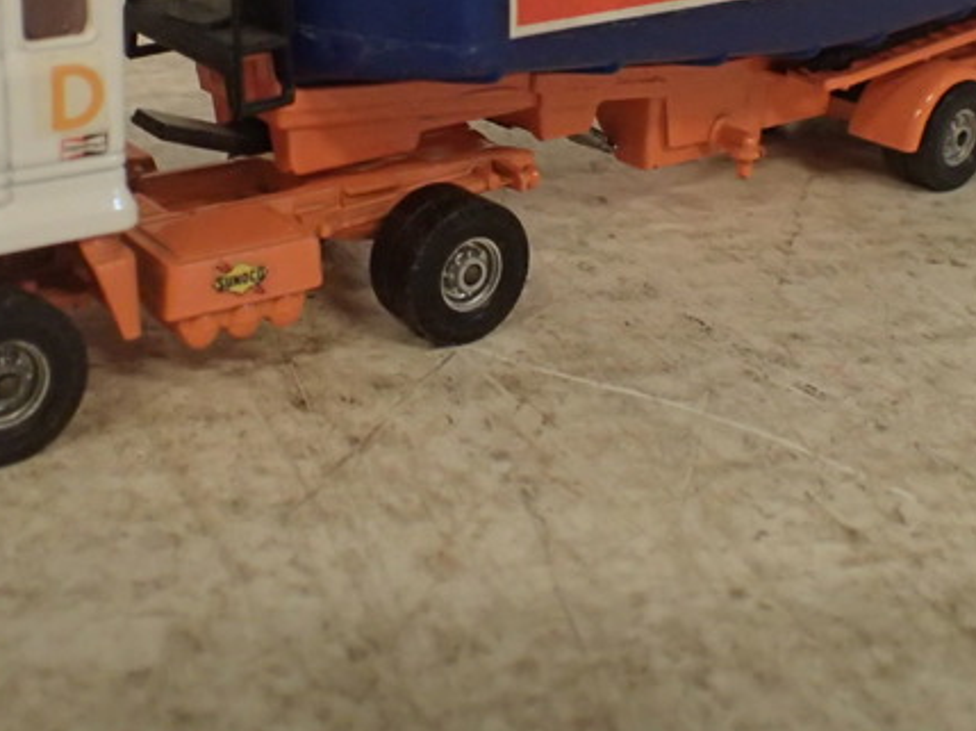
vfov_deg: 25.3
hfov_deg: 34.4
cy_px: 75
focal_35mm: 56
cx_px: 444
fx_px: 1578
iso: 800
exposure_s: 1/125
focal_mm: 5.5
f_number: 2.3
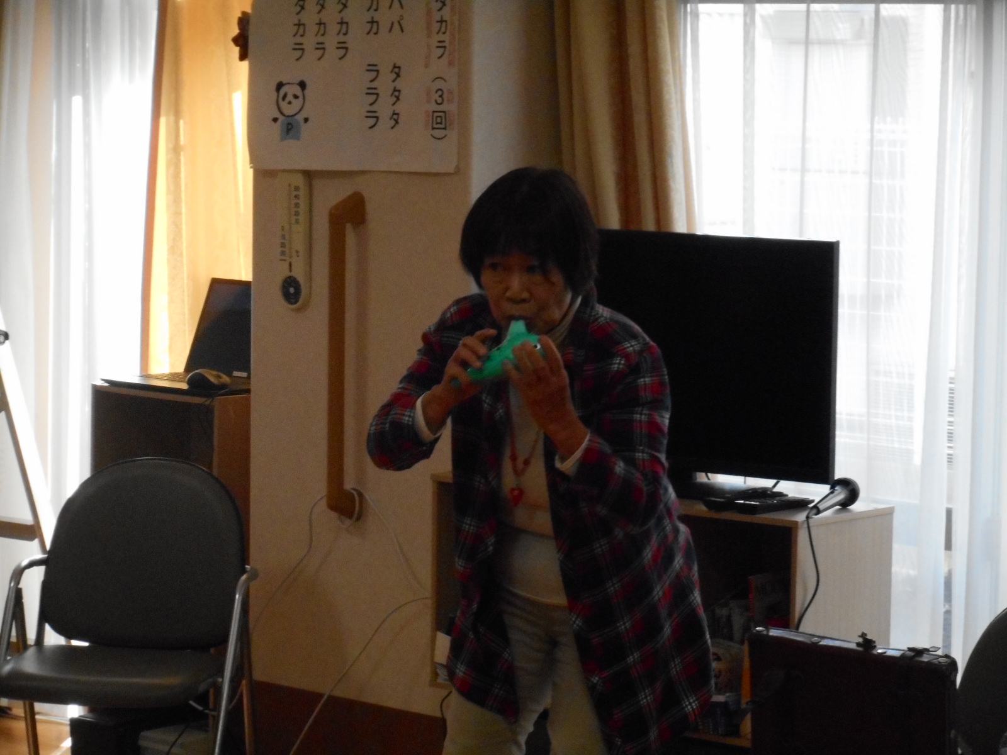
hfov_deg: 16.8
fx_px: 3404
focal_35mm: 117
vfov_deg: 12.7
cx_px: 504
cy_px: 378
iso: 800
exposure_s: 1/100
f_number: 5.9
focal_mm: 20.9
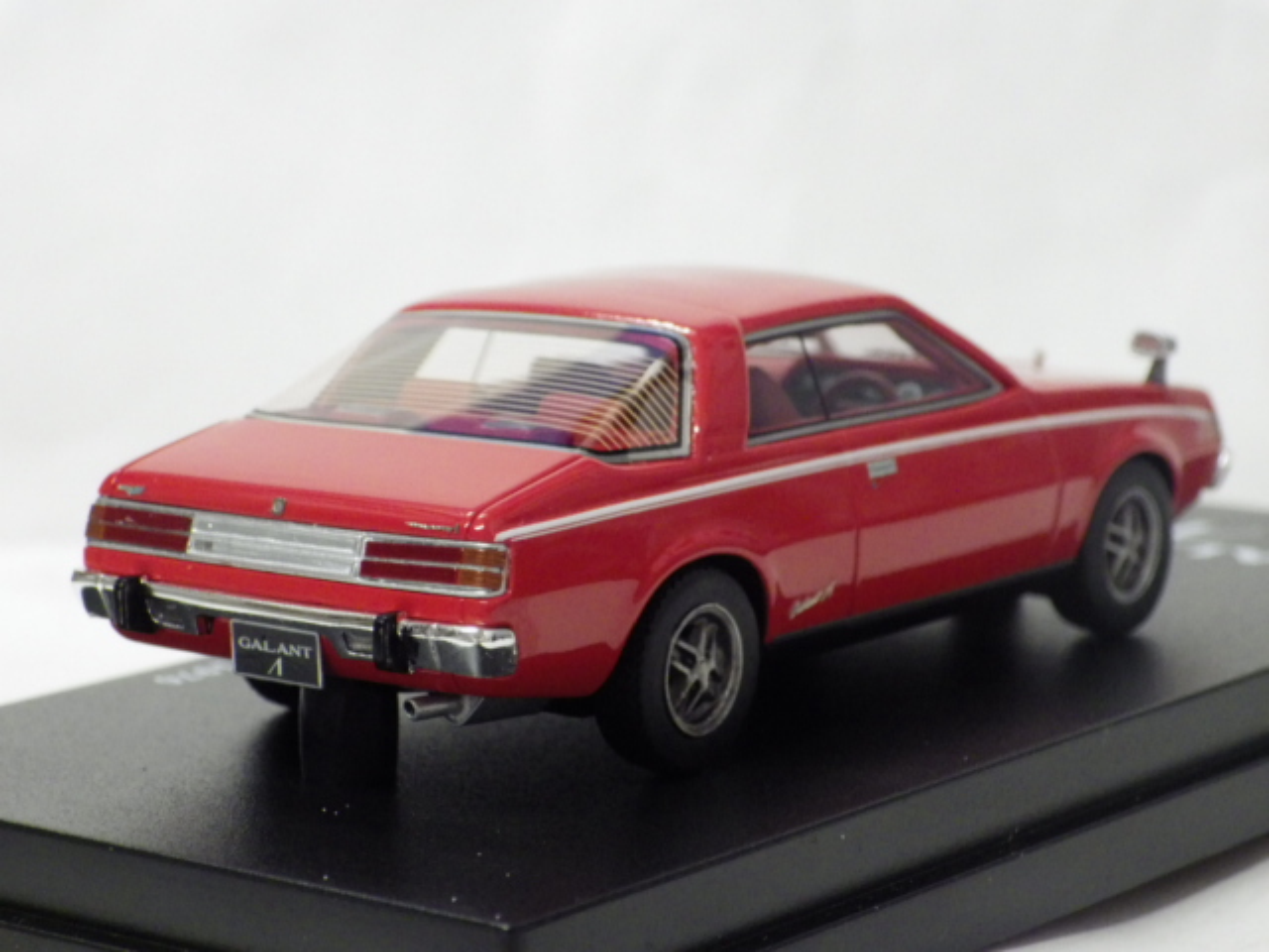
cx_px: 634
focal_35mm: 119
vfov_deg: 12.5
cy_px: 476
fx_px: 4362
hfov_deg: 16.6
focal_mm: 21.3
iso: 1000
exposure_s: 1/30
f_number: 4.8
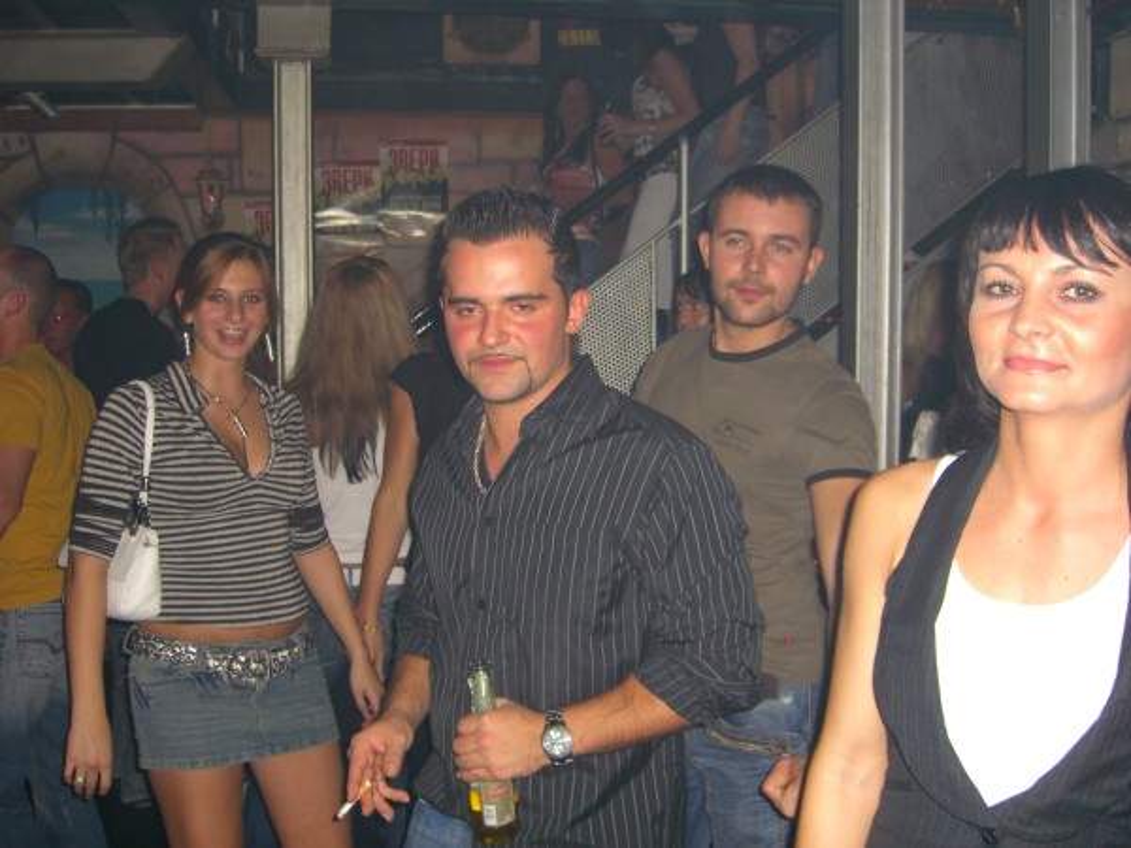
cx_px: 566
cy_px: 424
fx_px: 1242
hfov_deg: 49.0
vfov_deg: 37.7
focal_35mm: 38
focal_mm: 7.9
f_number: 2.8
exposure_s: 1/60
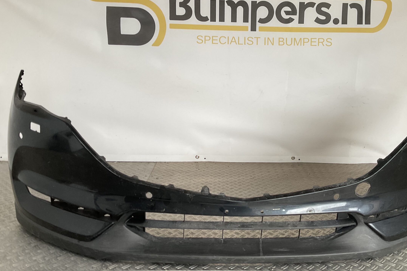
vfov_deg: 36.9
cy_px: 131
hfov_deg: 52.8
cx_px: 242
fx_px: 407
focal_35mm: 36
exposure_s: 1/50
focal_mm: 3
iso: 40
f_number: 1.8
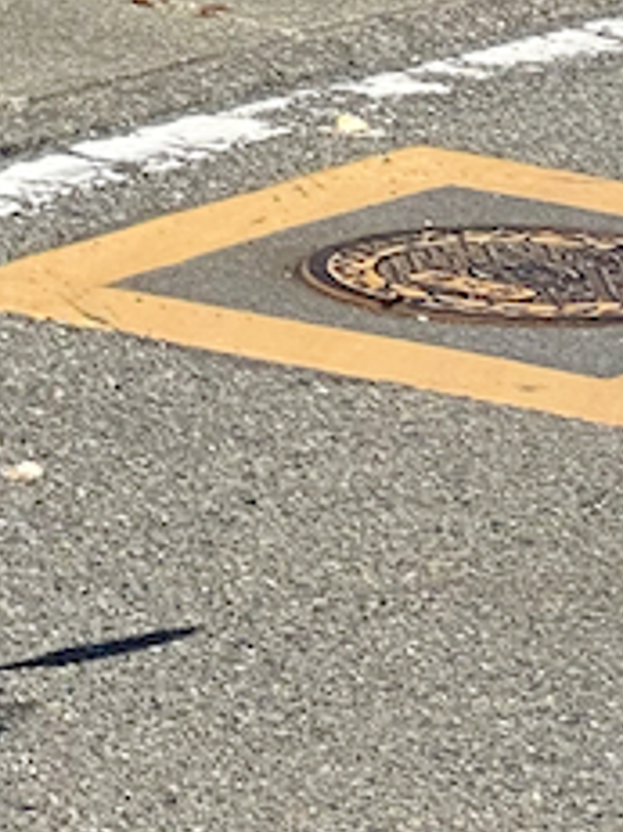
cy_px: -1077
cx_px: -1214
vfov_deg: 5.9
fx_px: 7782
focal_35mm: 324
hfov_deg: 4.4
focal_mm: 6
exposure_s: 1/631
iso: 20
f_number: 2
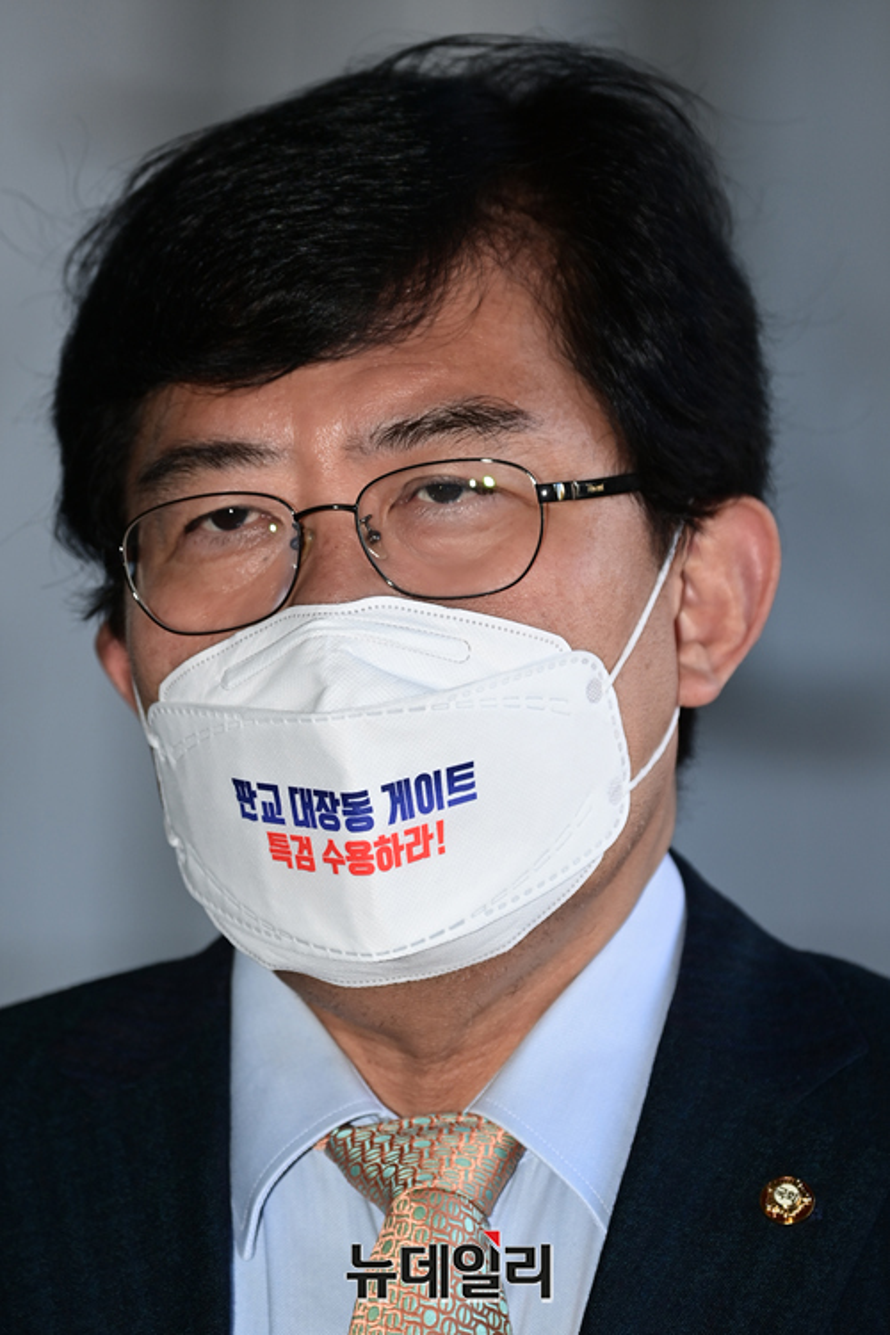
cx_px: 445
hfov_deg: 5.3
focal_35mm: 260
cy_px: 668
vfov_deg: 7.9
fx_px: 9641
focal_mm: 260
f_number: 5.6
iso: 500
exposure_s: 1/250
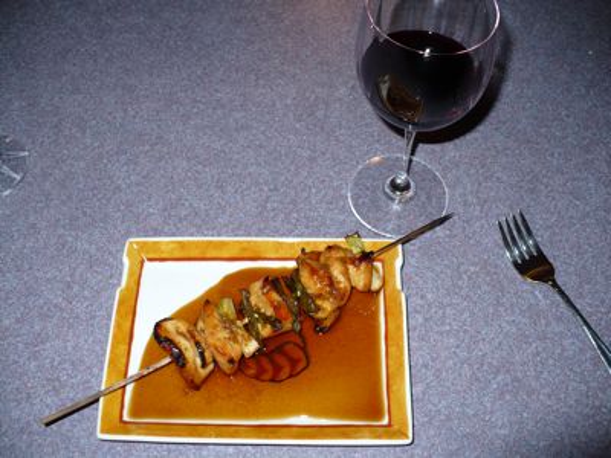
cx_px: 306
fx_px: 653
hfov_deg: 50.1
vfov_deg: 38.7
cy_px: 229
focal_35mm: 37
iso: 100
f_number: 2.8
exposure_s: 1/30
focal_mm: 6.1
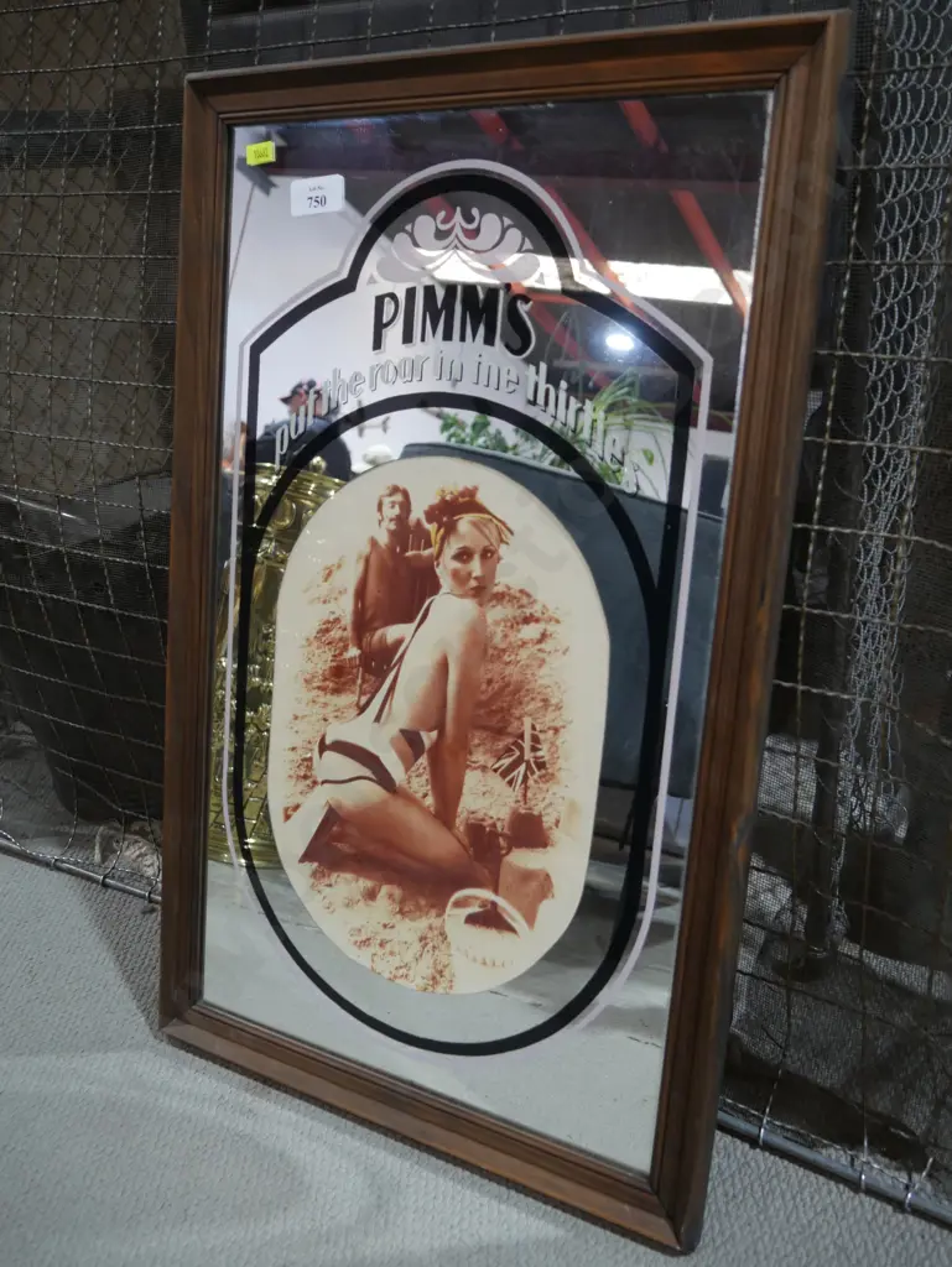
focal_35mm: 32
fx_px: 1172
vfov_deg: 56.8
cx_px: 476
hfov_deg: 44.2
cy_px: 634
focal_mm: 16
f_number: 3.6
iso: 400
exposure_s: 1/60
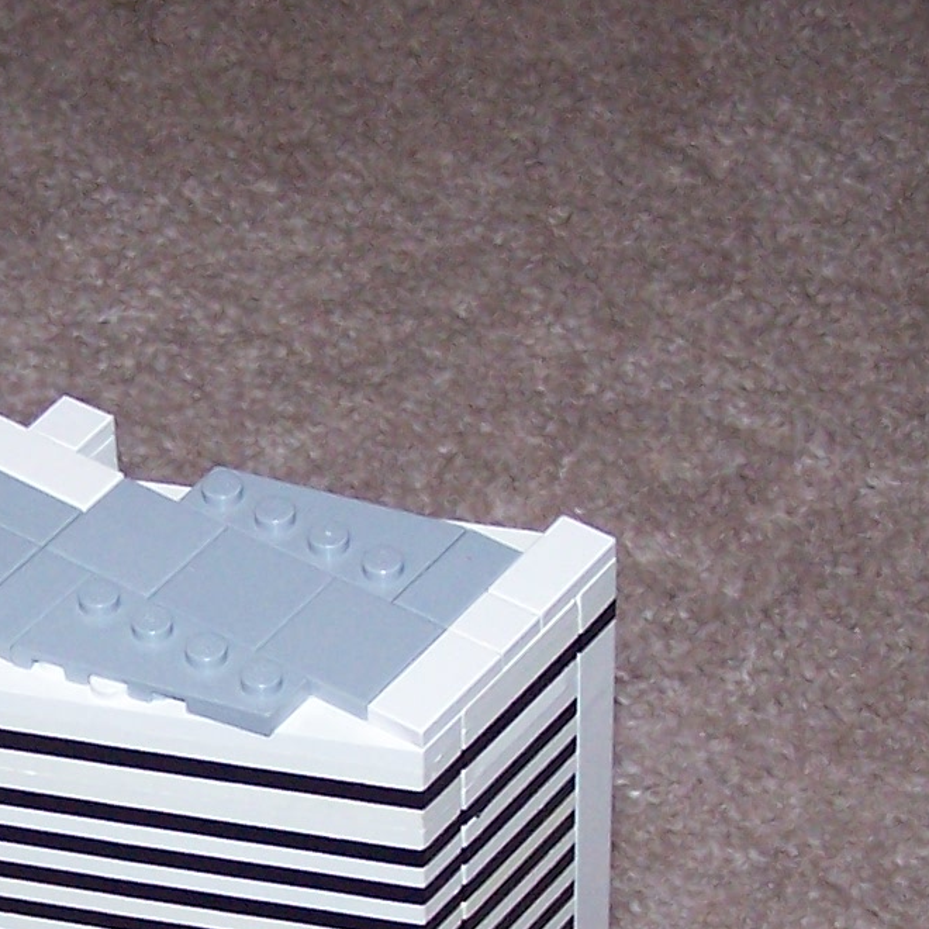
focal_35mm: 131
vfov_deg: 13.2
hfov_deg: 13.2
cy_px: 783
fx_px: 3978
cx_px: 132
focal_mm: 6.3
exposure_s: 1/60
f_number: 2.8
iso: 140
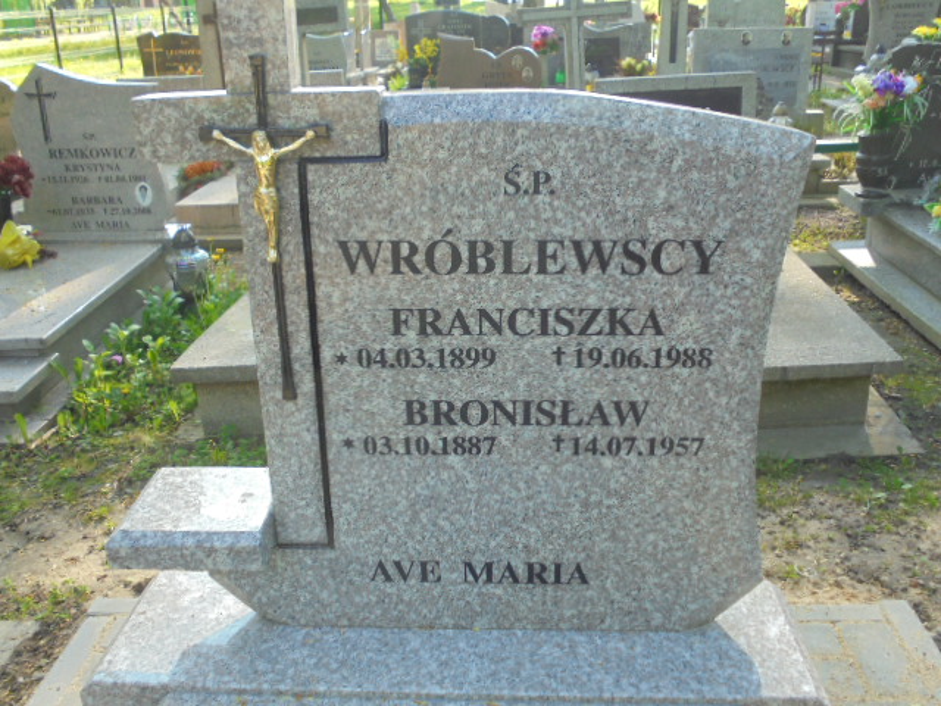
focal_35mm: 34
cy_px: 353
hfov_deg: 54.0
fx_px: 924
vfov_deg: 41.8
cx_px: 470
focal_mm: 6.1
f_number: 4
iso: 100
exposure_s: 1/100
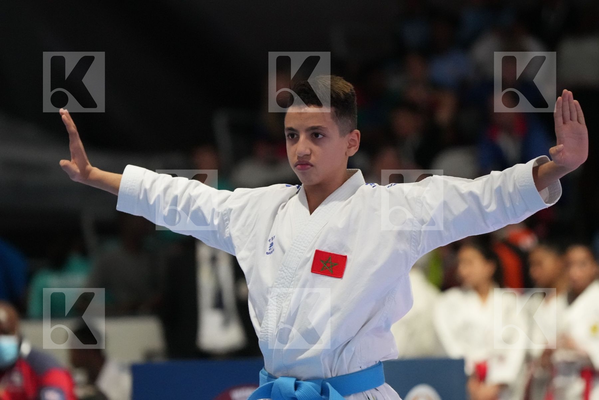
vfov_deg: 5.6
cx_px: 300
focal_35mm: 244
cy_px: 200
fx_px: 4060
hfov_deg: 8.4
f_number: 2.8
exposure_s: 1/500
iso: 8000
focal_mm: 163
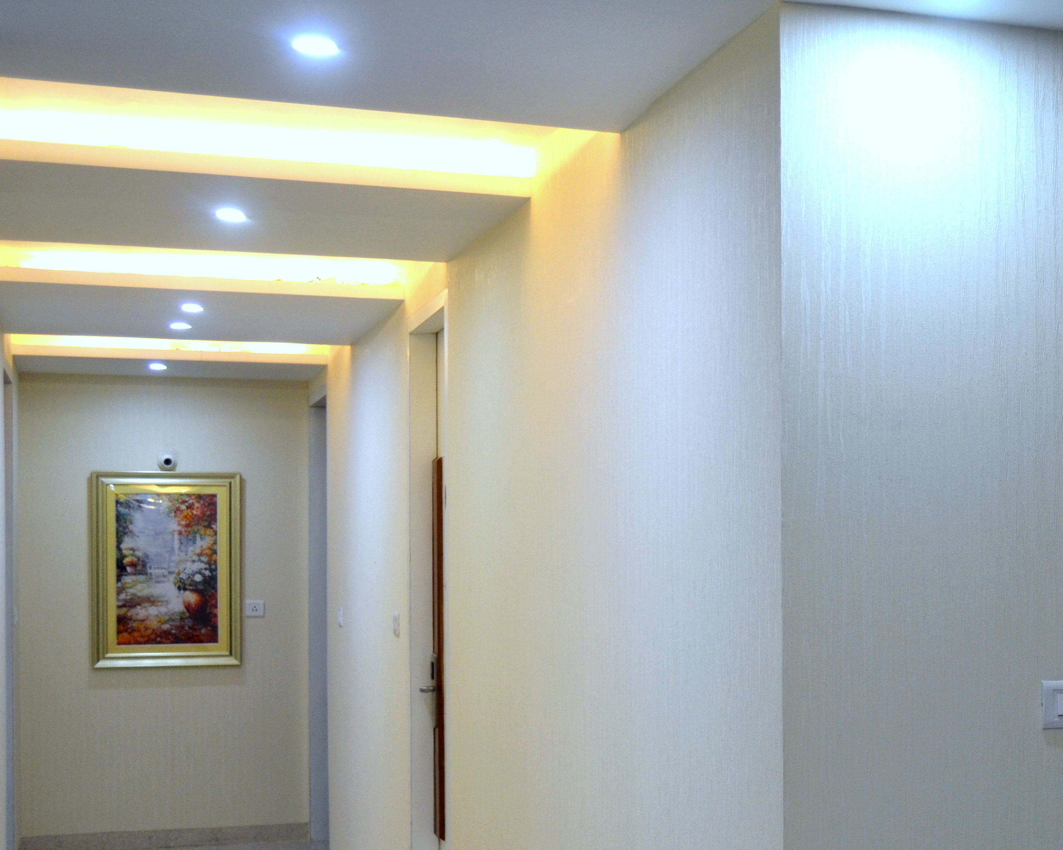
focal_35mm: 62
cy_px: 555
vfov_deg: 24.5
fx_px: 1951
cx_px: 940
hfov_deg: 29.3
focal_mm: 24
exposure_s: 1/60
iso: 500
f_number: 4
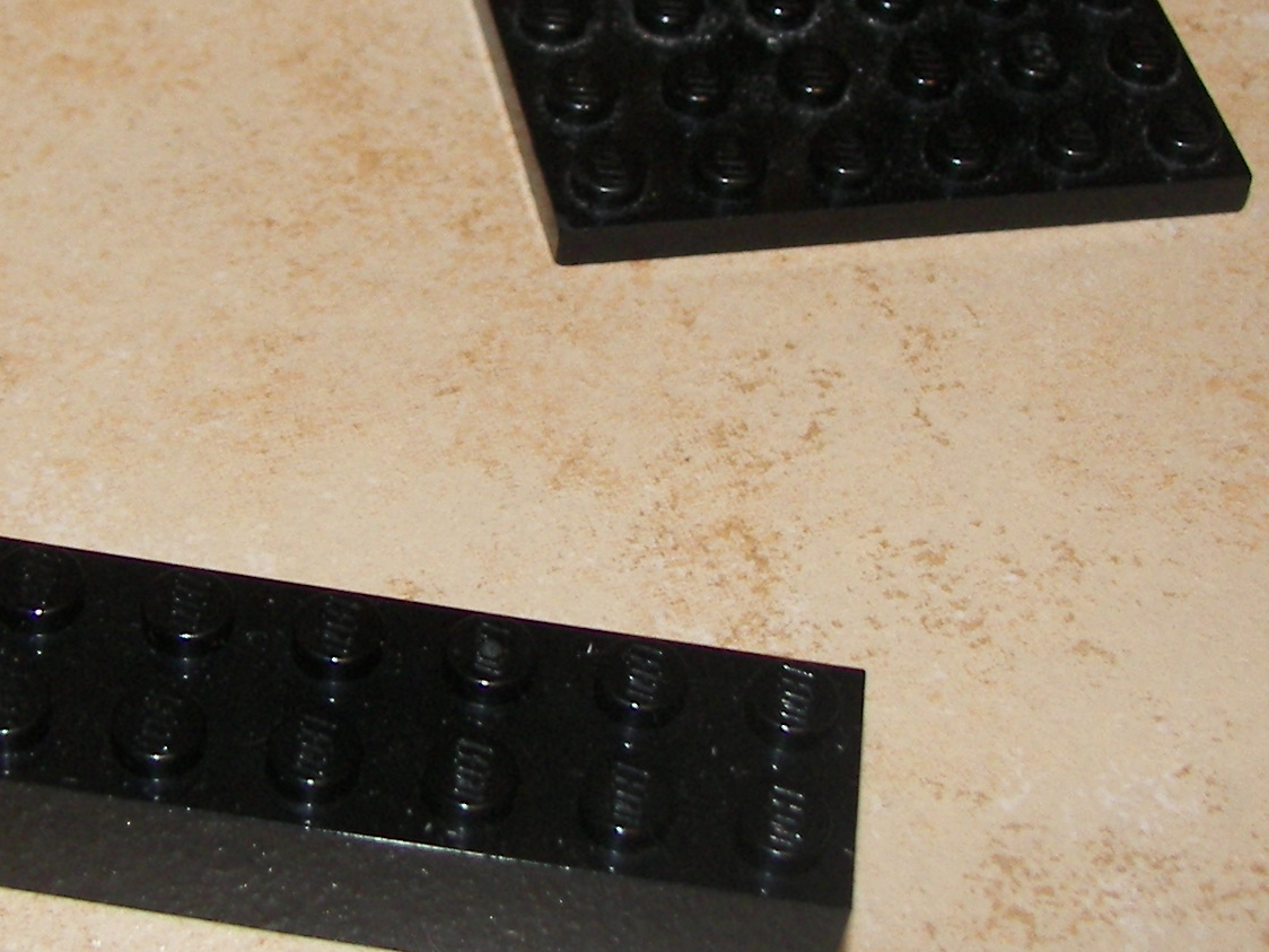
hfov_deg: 23.5
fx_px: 3043
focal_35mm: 83
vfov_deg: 17.7
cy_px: 318
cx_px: 471
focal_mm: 6
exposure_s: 1/30
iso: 100
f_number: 2.8
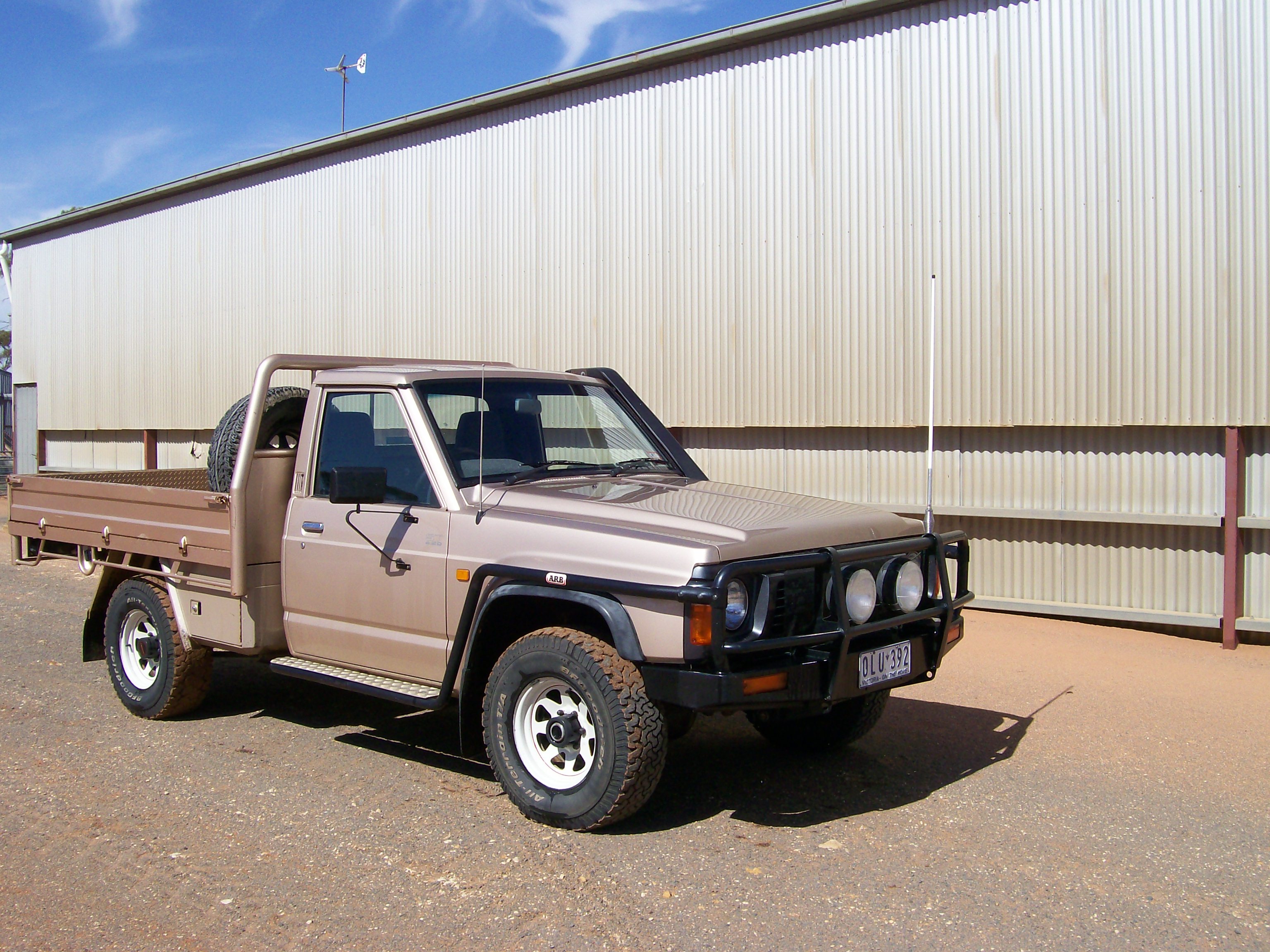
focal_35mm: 36
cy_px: 476
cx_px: 635
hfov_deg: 51.4
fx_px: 1321
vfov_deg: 39.7
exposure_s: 1/813
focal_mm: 6
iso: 80
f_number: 4.8
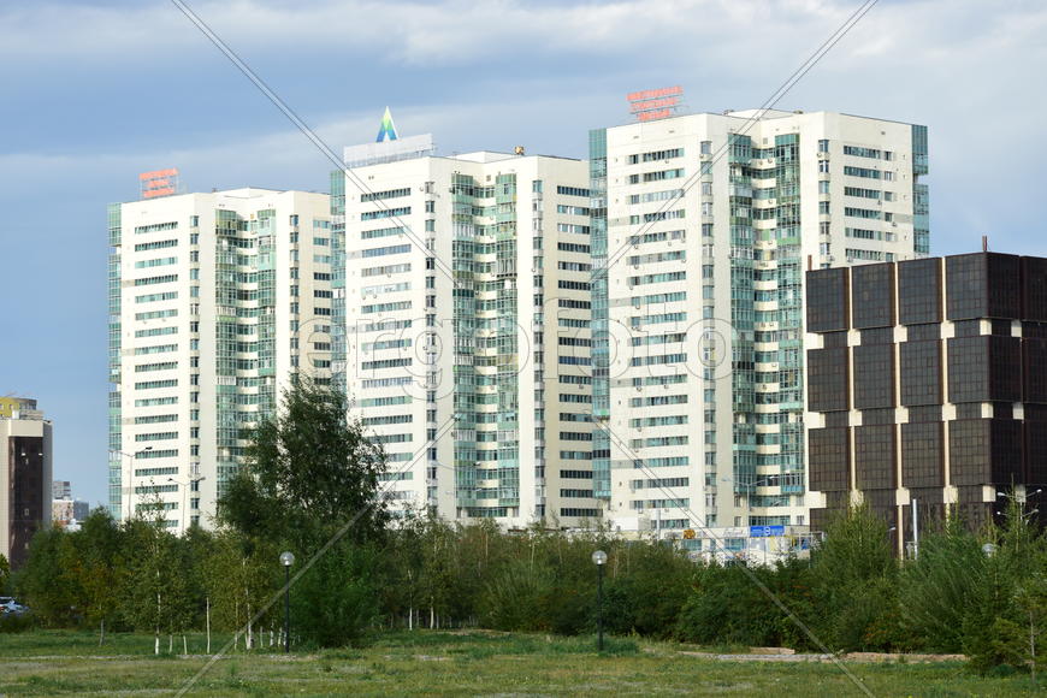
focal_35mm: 112
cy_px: 349
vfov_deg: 12.2
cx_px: 524
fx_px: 3272
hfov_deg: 18.2
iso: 100
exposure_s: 1/125
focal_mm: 75
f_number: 9
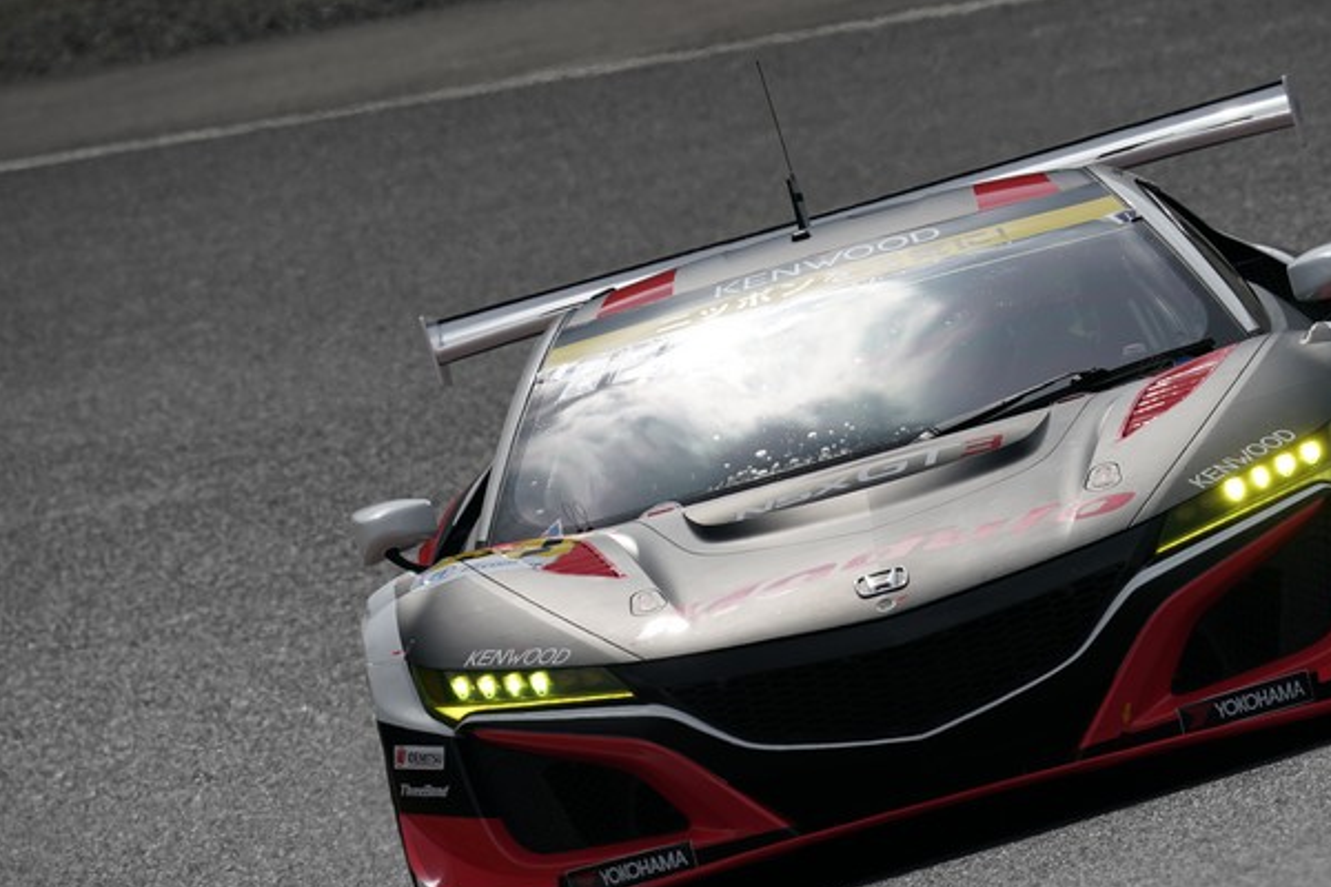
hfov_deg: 2.9
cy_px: 490
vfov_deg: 1.9
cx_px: 763
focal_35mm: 713
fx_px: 26359
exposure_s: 1/800
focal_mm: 594
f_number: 10
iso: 200
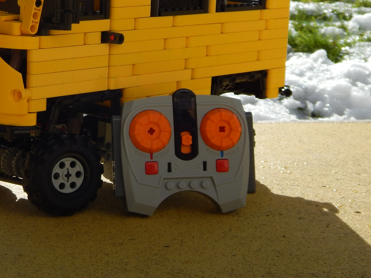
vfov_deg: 14.3
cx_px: 93
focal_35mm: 103
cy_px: 95
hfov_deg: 18.9
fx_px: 1104
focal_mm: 10.9
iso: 125
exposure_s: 1/1000
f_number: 4
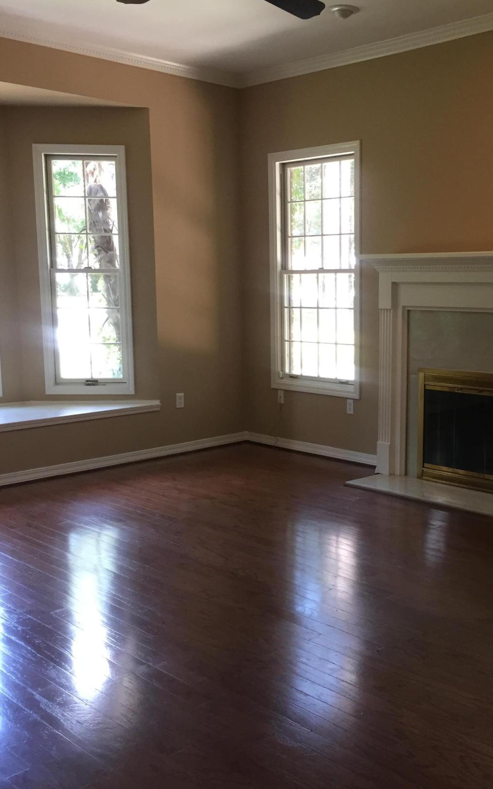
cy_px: 396
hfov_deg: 33.1
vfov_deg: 51.5
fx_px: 817
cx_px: 357
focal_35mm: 38
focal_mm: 4.15
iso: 50
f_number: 2.2
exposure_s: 1/30
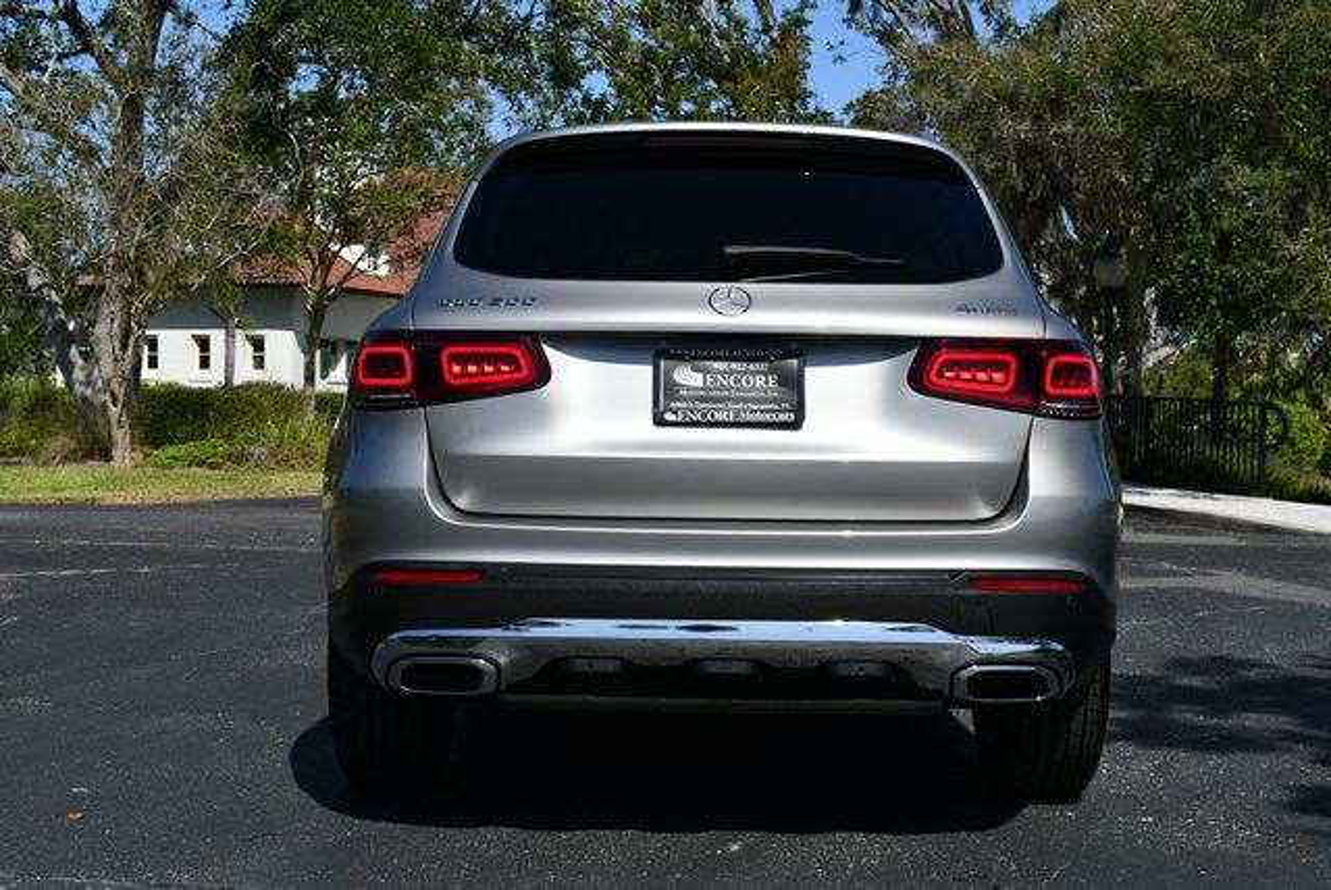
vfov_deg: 25.1
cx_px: 666
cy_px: 445
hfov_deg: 36.8
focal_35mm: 54
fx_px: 1998
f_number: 10
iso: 100
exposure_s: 1/400
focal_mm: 27
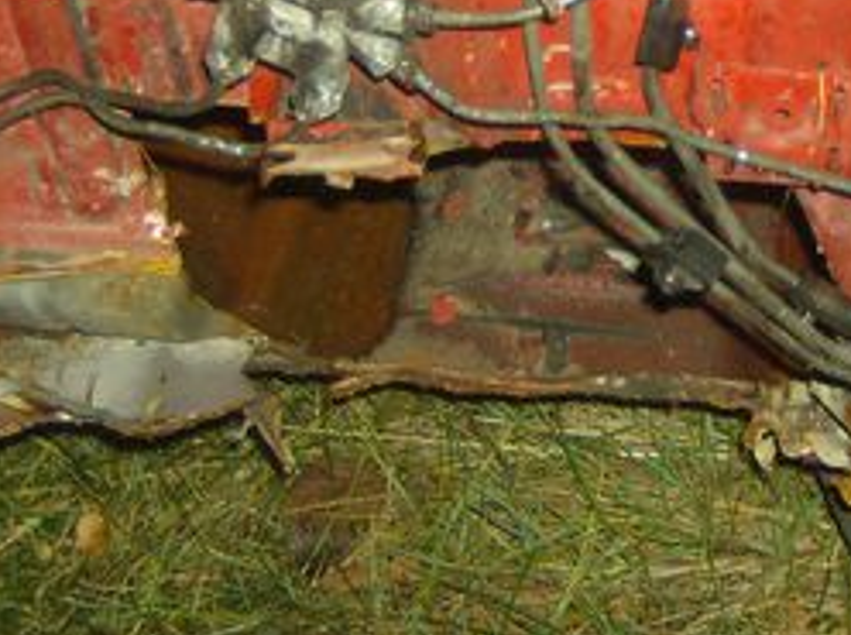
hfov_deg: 20.6
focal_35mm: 93
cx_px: 789
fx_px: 2282
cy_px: 112
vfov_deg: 15.7
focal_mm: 6
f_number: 2.8
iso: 200
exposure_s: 1/60
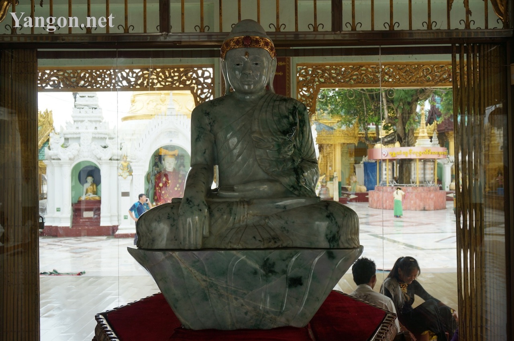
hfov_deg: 51.3
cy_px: 170
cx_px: 257
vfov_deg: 35.4
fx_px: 535
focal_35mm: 38
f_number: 6.3
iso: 100
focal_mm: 25
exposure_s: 1/80
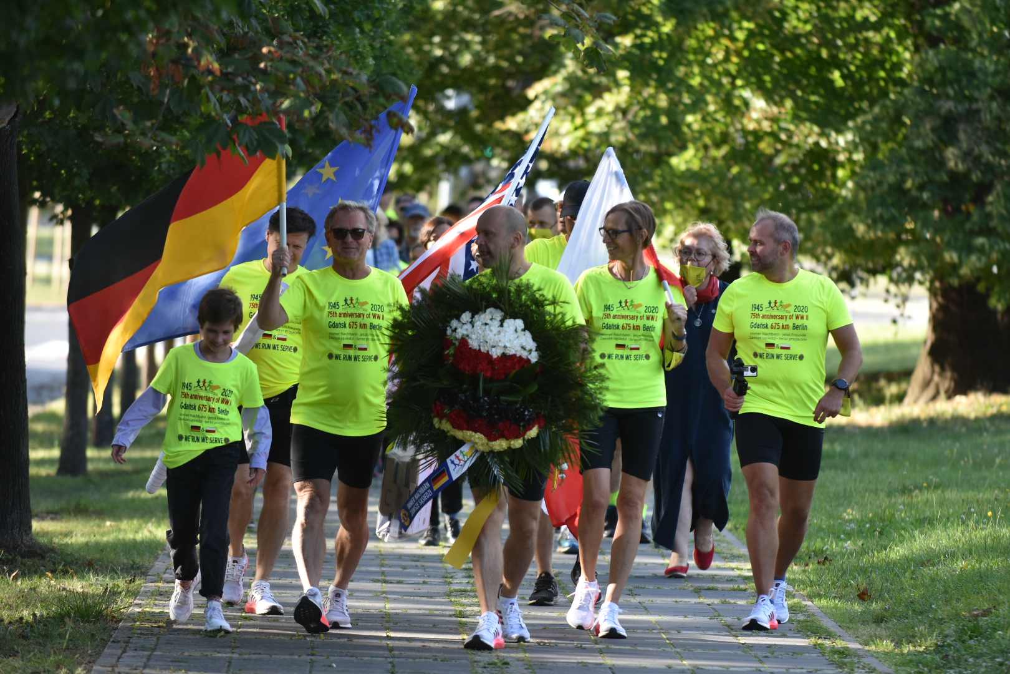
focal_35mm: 300
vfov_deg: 4.6
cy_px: 337
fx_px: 8416
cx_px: 505
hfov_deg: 6.9
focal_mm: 200
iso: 400
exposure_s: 1/640
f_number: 3.2
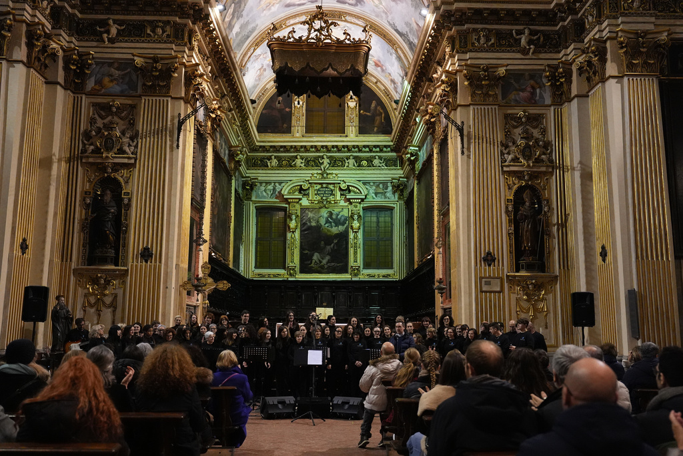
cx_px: 342
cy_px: 228
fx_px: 645
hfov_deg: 55.8
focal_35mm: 34
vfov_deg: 38.9
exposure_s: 1/160
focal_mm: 34
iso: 5000
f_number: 2.8
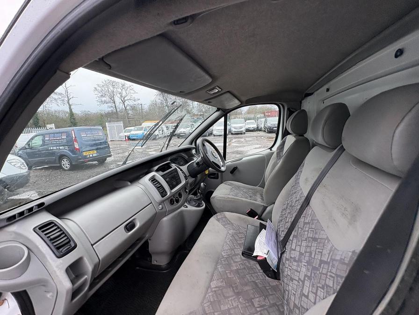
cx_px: 210
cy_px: 158
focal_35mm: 14
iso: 100
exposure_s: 1/99
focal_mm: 2.22
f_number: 2.2
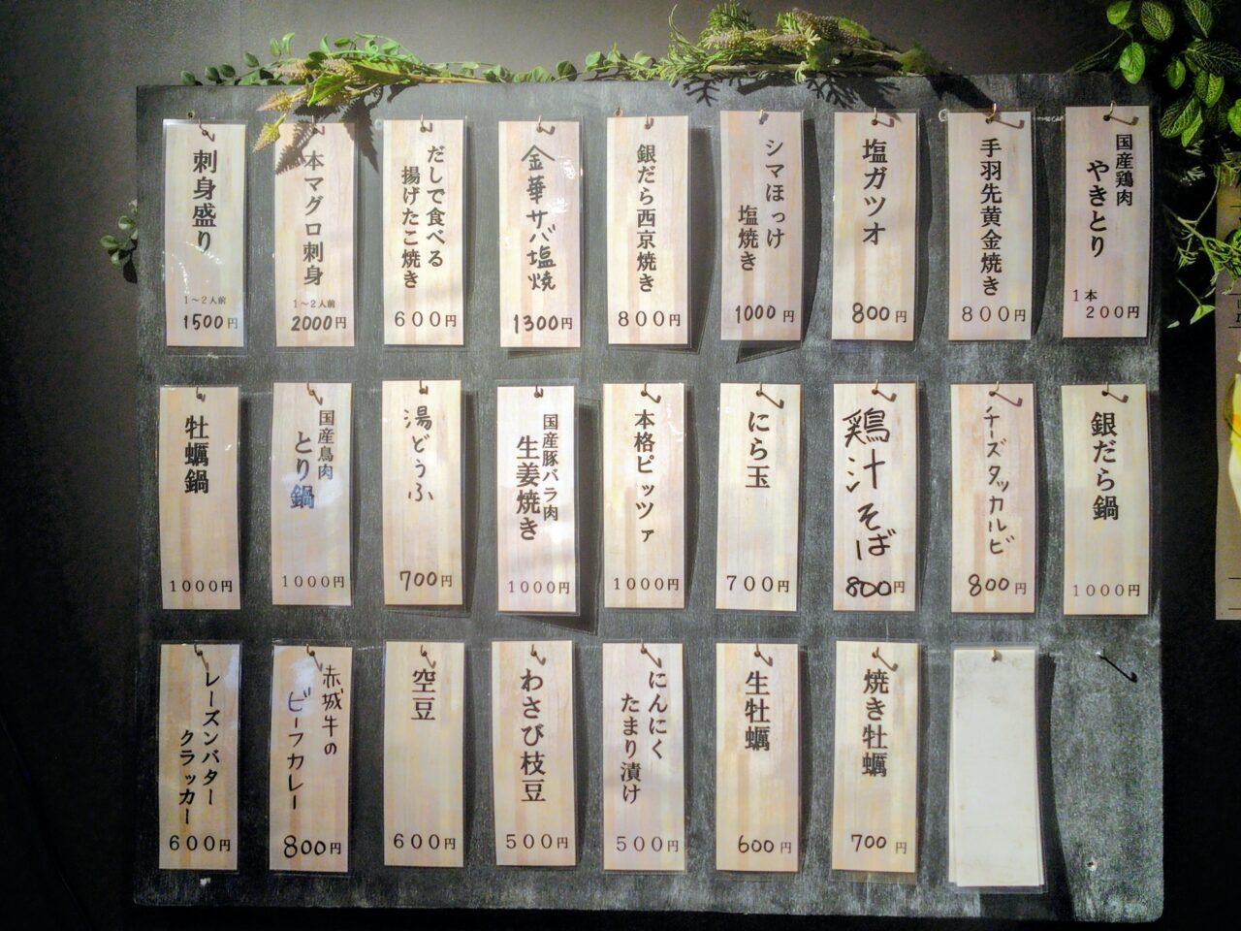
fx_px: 825
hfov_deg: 73.9
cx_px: 620
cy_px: 466
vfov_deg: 58.9
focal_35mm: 23
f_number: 1.9
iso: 153
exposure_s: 1/50
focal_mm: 5.6
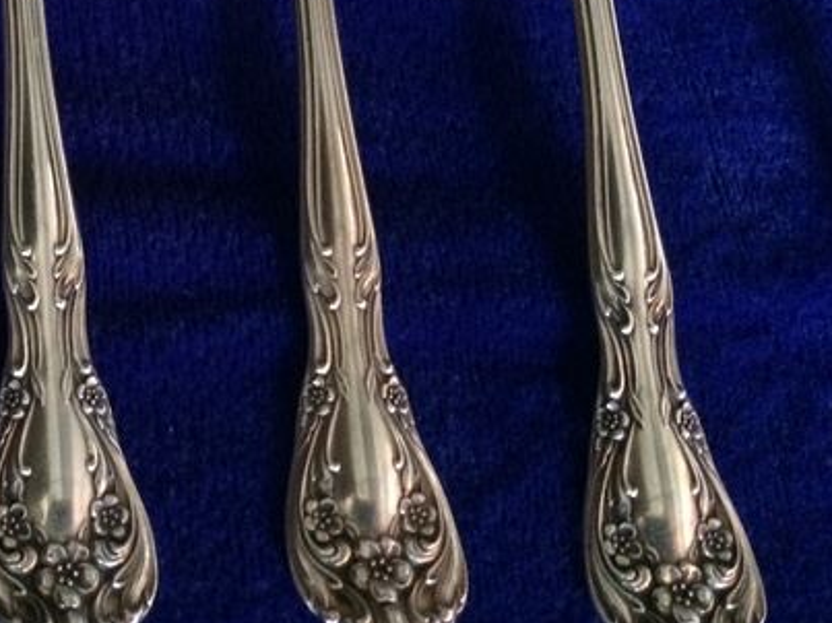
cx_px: -17
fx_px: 1610
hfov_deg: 27.2
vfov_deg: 21.3
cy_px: 38
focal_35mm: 67
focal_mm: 4.12
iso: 400
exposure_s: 1/15
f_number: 2.2
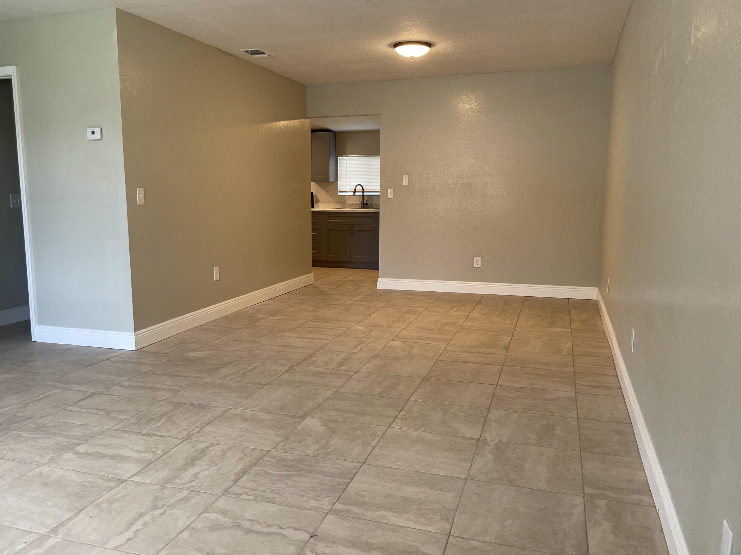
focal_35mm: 29
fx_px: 621
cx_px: 331
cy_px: 292
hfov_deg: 61.5
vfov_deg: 48.2
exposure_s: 1/60
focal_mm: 4.2
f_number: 1.6
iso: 64
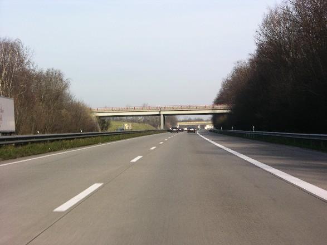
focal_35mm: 110
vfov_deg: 13.5
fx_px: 1039
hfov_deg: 17.9
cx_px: 164
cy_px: 122
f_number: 5.8
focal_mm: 27.3
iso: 50
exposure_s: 1/145
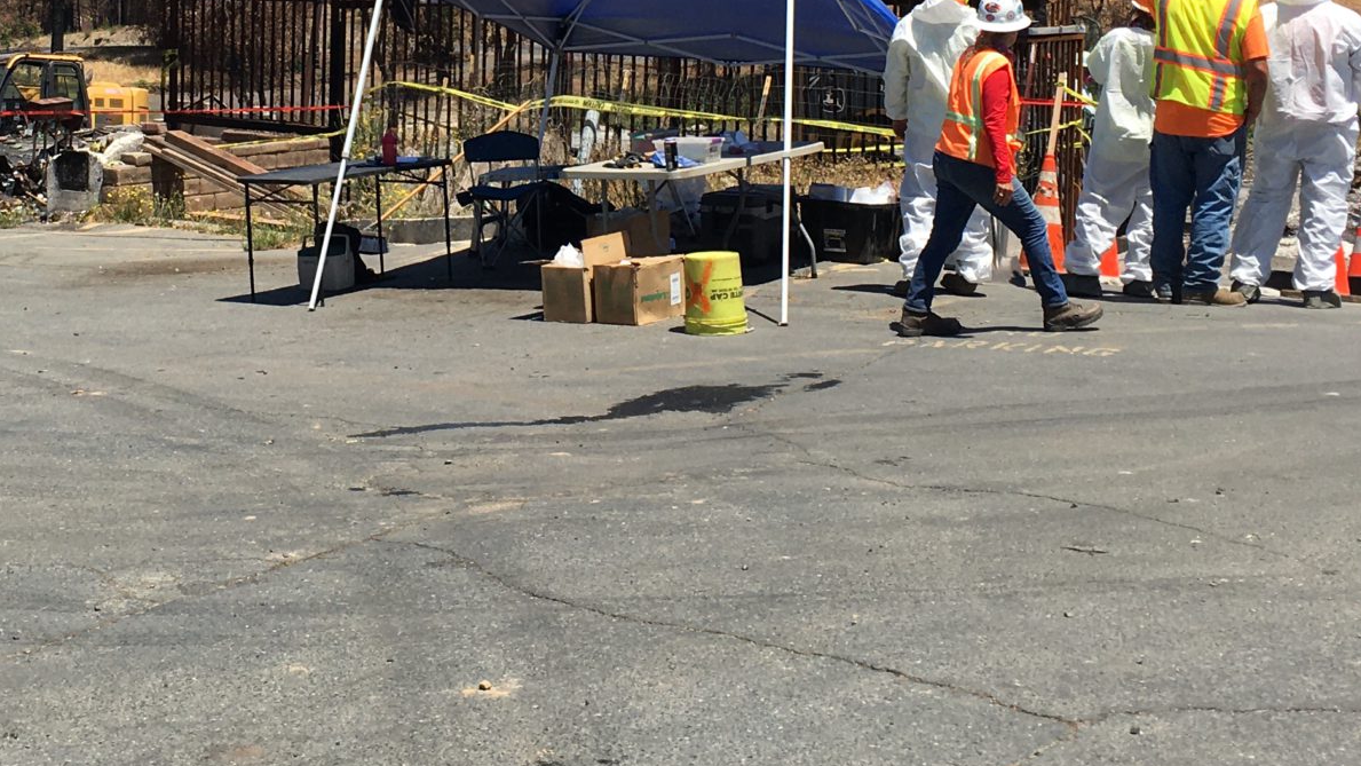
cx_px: 401
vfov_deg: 17.2
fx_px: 2454
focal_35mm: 68
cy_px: -46
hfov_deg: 30.6
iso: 25
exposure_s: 1/1603
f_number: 2.2
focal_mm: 4.15
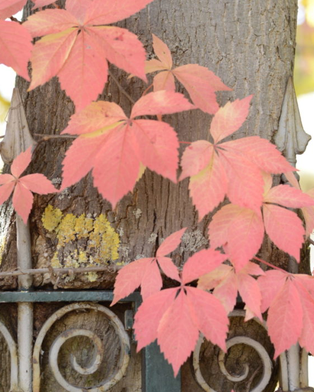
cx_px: 155
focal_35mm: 102
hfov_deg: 15.1
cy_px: 173
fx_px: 1185
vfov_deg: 18.8
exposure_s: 1/125
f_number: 3.5
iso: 100
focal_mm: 50
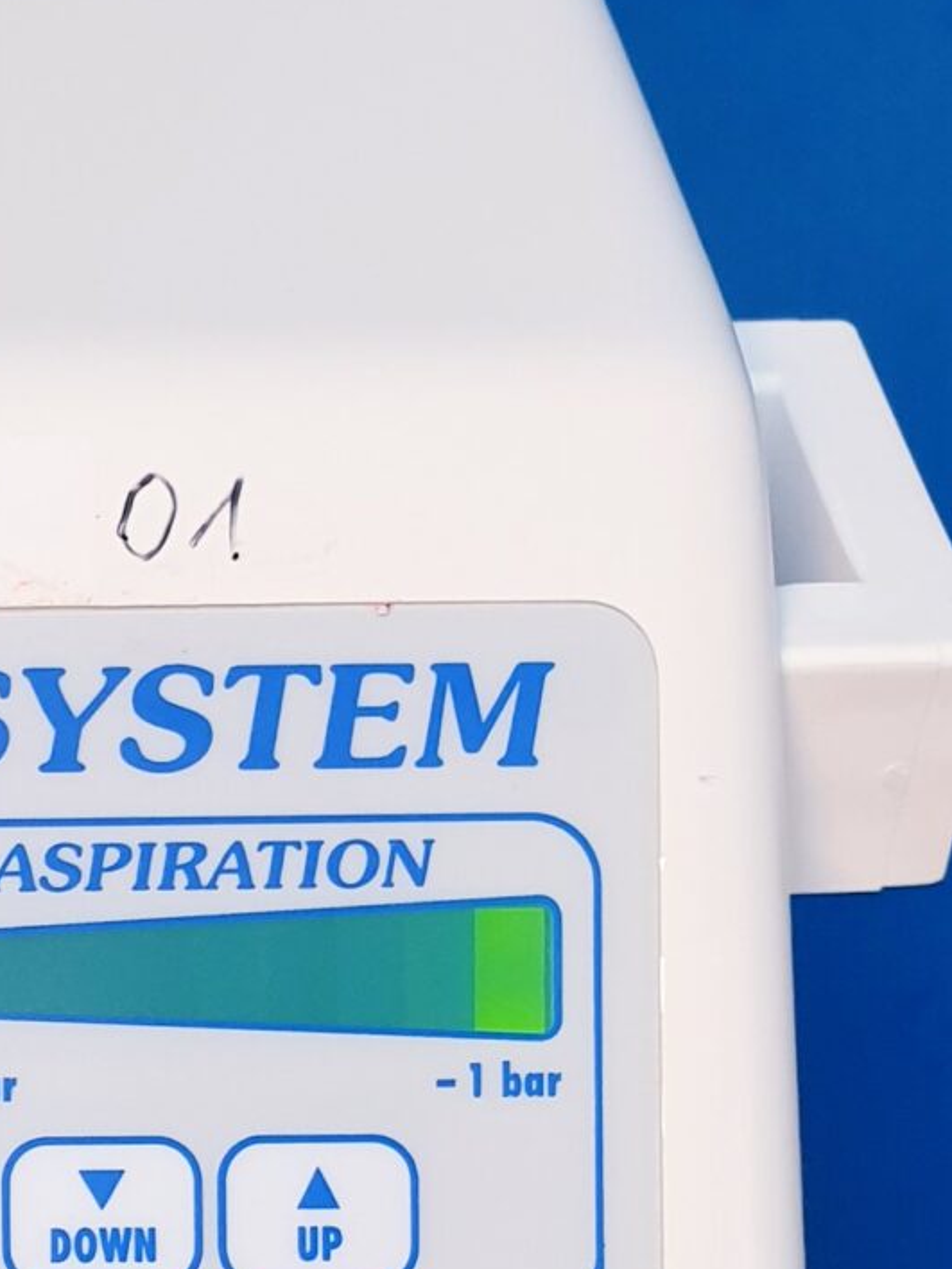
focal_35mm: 94
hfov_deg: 15.0
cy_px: 1210
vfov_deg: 20.3
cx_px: -308
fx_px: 3447
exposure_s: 1/50
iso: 125
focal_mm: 4.3
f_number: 2.4
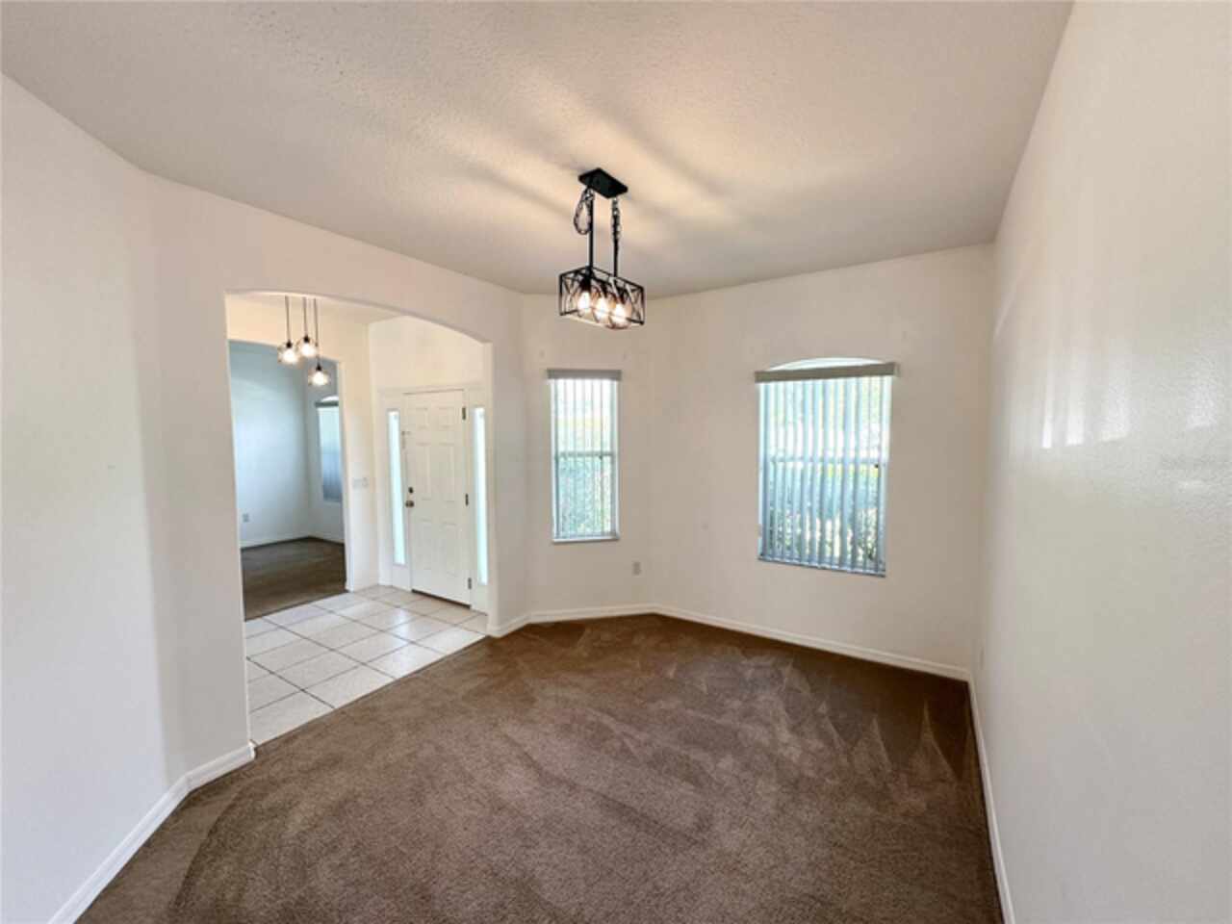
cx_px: 616
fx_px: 498
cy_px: 462
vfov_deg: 85.7
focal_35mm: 14
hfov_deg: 102.1
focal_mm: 2.22
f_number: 2.2
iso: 80
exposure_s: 1/120
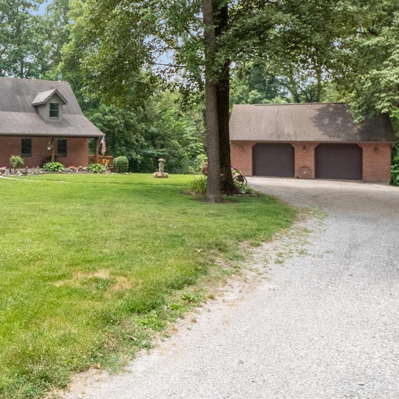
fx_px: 430
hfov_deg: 45.9
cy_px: 152
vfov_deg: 49.3
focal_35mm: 33
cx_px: 55
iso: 800
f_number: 9
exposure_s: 1/250
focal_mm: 10
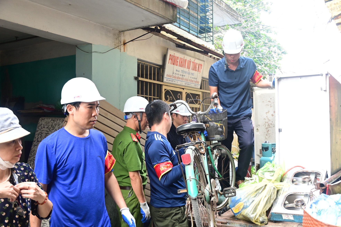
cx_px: 170
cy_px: 114
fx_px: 350
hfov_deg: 51.9
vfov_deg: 35.9
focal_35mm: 37
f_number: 4.5
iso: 800
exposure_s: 1/200
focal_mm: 25
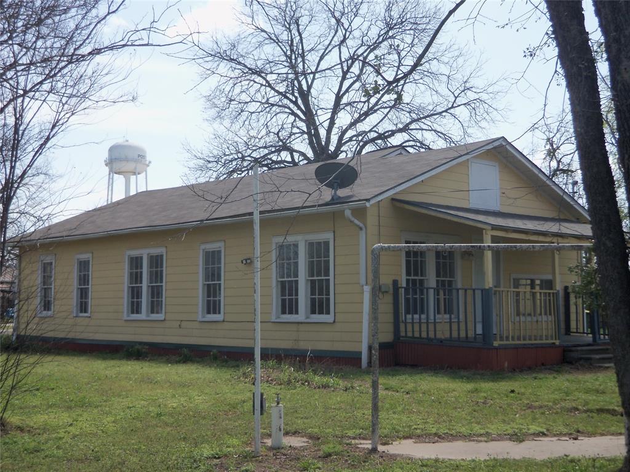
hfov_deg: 38.9
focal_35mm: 49
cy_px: 236
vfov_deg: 29.7
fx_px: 892
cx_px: 315
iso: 64
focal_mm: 8.7
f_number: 4.6
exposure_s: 1/200
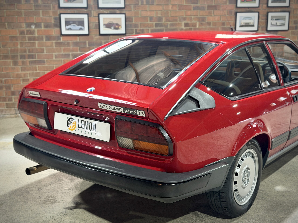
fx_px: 413
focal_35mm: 48
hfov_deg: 39.7
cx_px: 149
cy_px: 112
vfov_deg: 30.3
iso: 400
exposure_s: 1/33
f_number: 1.78
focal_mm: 6.76
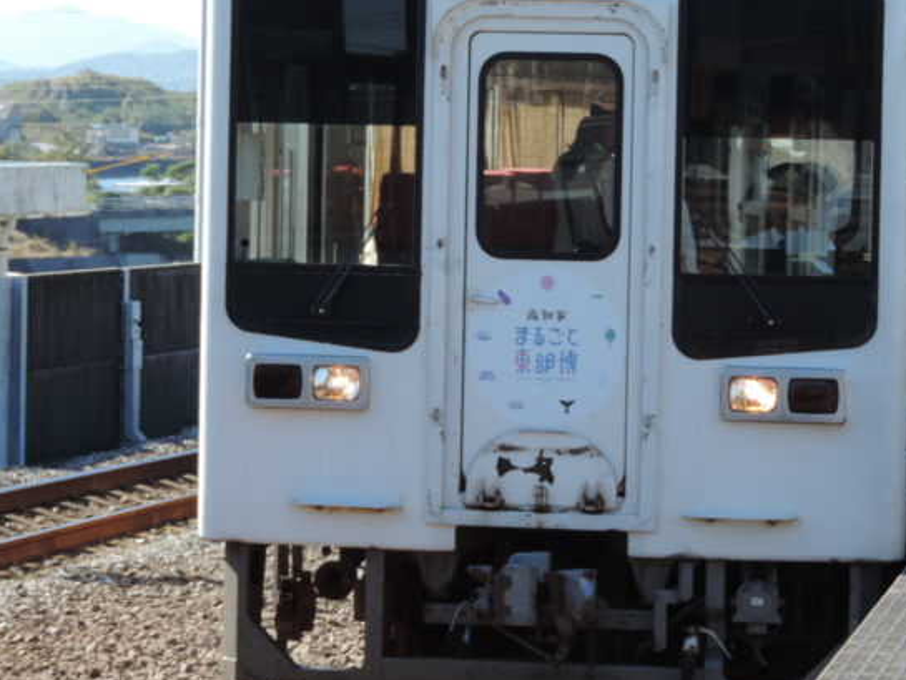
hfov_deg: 10.0
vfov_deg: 7.5
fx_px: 5183
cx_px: 465
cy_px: 283
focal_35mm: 198
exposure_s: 1/250
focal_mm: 24
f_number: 4.3
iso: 80
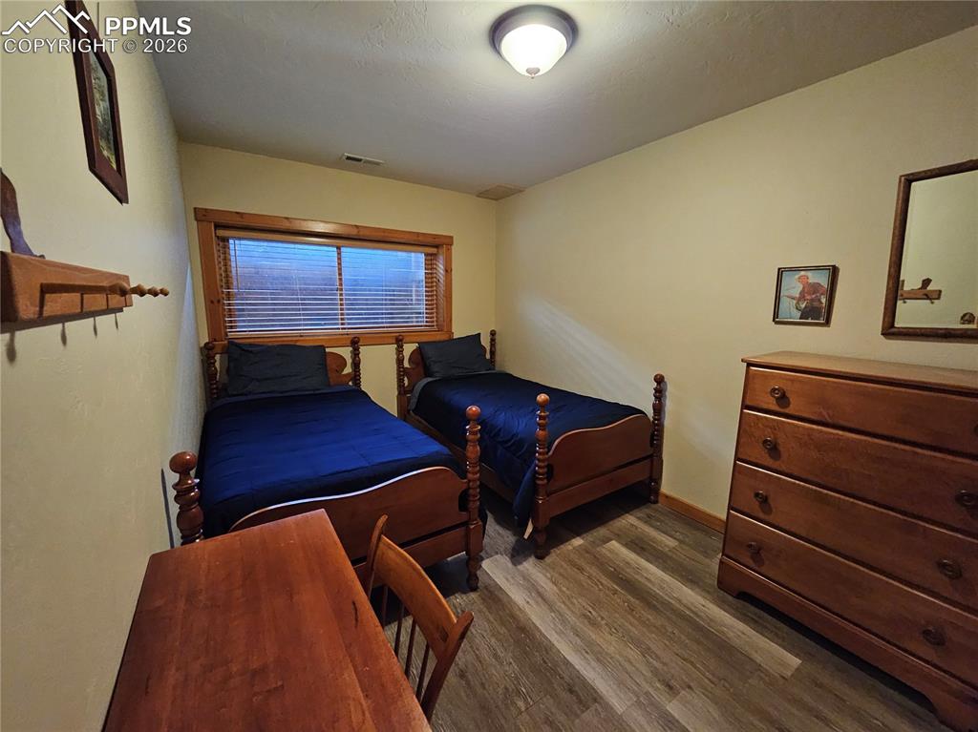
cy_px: 366
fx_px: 367
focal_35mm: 13
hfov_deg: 106.2
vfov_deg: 89.9
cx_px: 489
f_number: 2.2
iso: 800
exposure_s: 1/24
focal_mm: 1.7
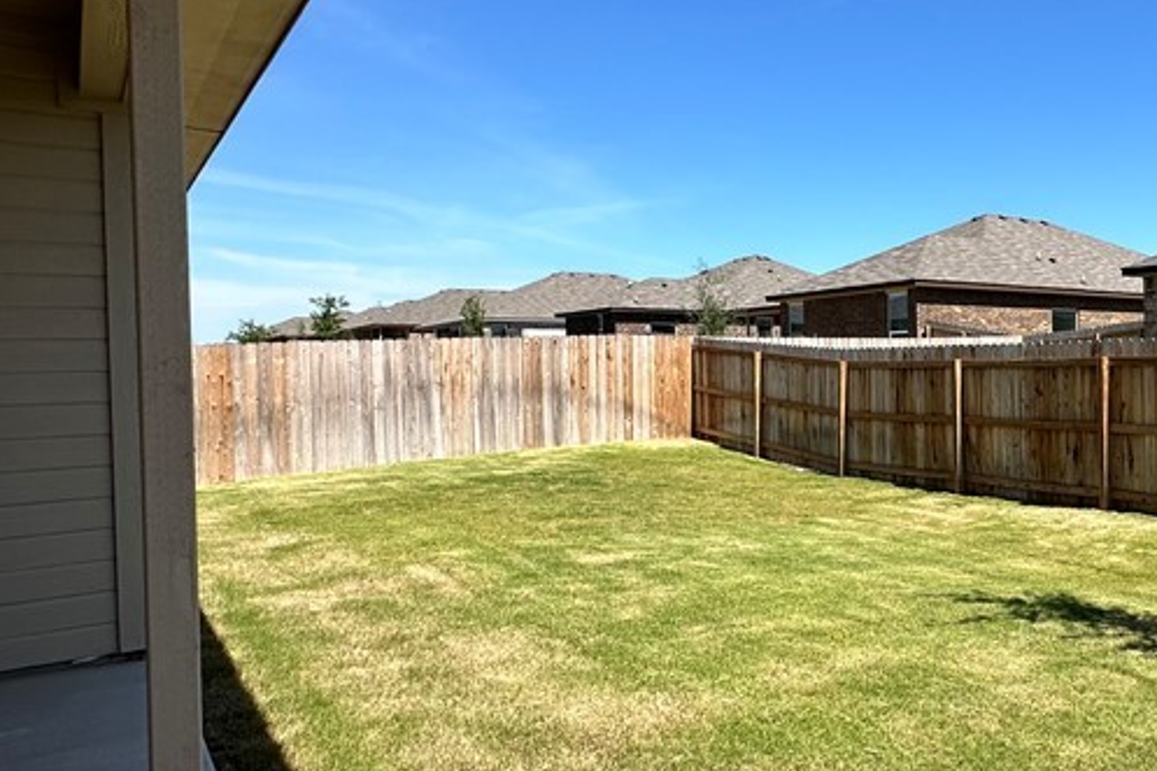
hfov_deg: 55.2
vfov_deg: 43.6
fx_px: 964
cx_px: 1003
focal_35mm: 30
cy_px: 375
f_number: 2.2
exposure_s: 1/1825
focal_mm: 2.22
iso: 50
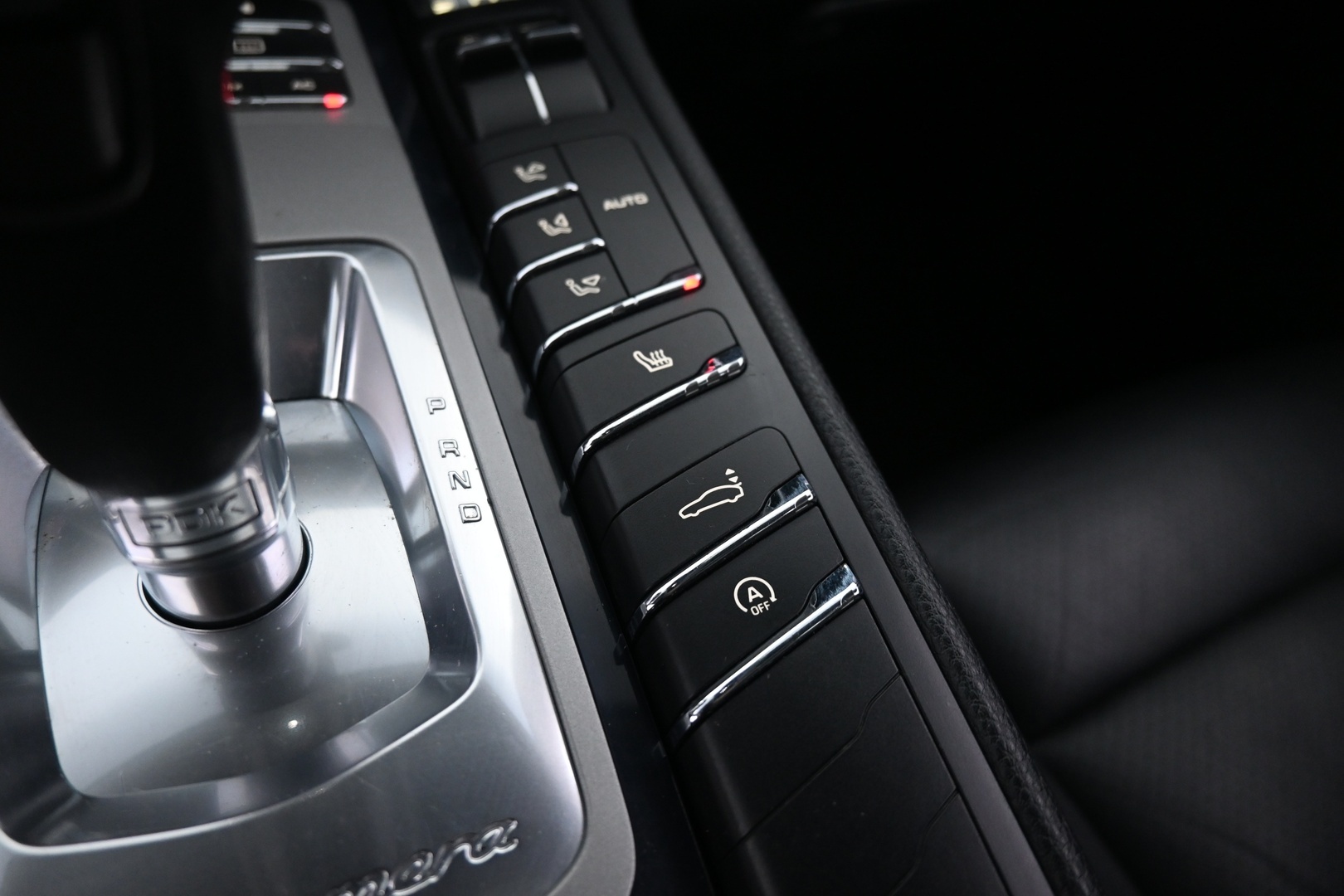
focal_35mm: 24
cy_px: 448
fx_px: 896
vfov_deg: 53.1
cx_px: 672
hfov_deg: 73.7
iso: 1400
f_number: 3.5
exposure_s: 1/25
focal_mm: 16
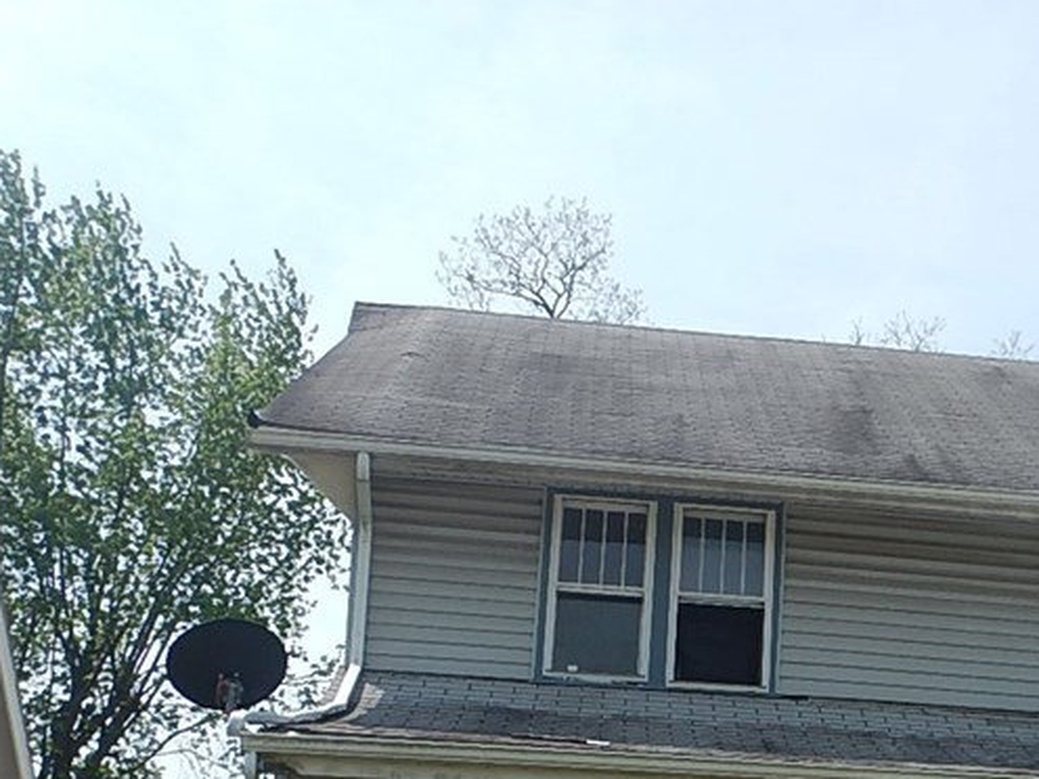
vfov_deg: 22.1
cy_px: 769
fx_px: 1921
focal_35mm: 64
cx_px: 880
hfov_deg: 29.3
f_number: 4.2
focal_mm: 5.6
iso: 125
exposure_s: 1/800
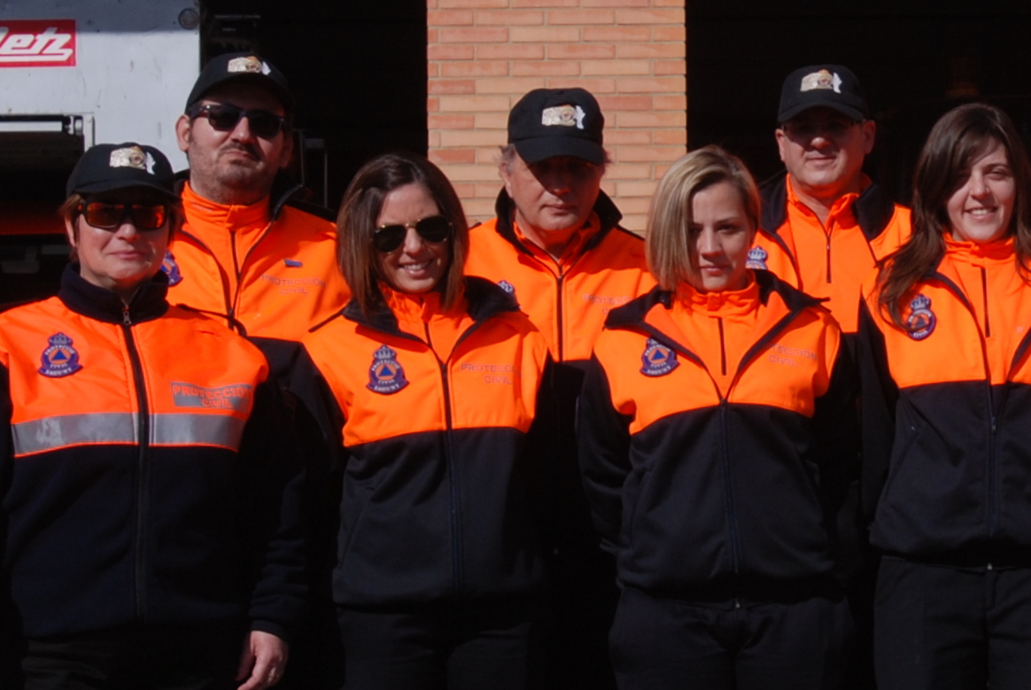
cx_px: 1067
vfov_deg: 8.9
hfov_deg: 13.1
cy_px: 105
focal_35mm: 155
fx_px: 4434
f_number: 8
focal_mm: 31
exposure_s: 1/250
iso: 100
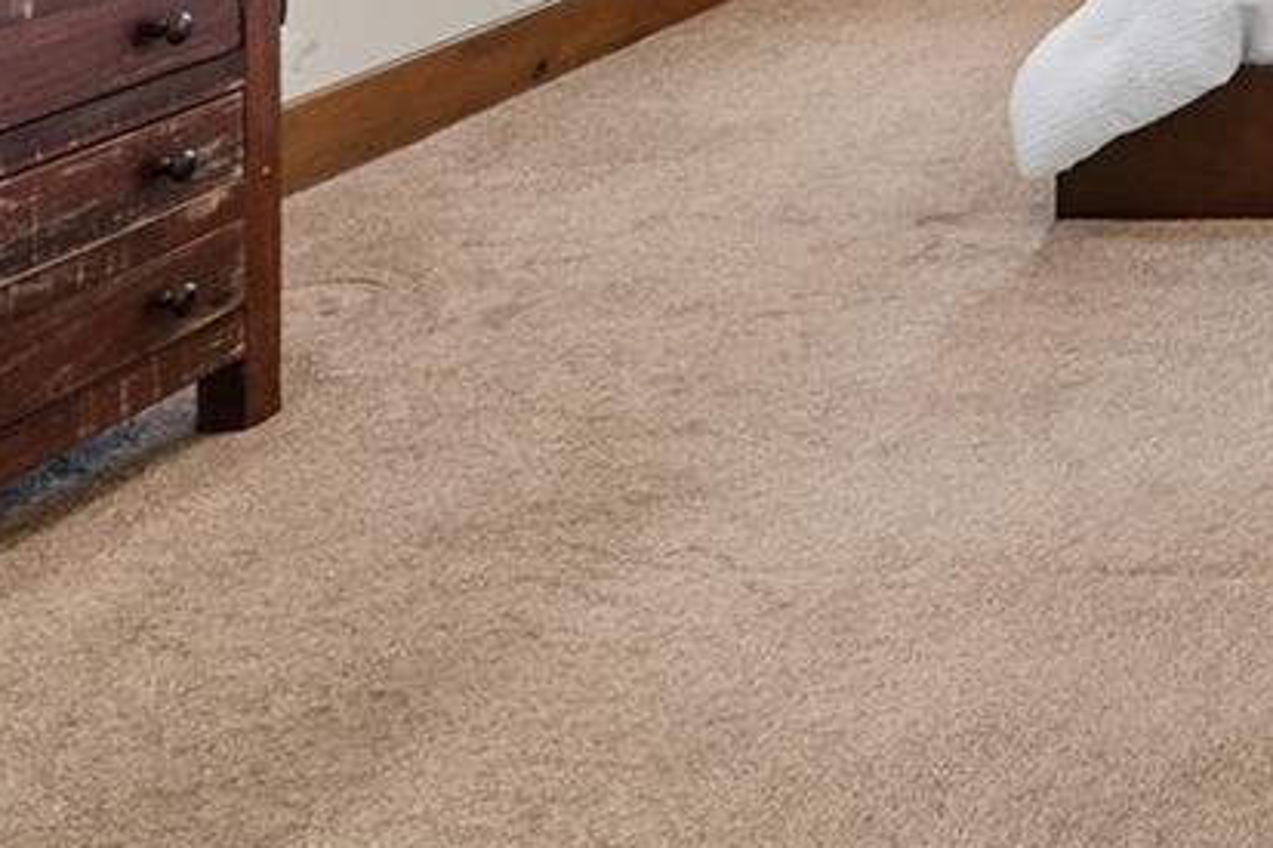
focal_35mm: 62
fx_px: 2191
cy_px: -533
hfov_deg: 24.1
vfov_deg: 18.5
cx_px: 1991
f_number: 8
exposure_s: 1/5
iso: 400
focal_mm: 16
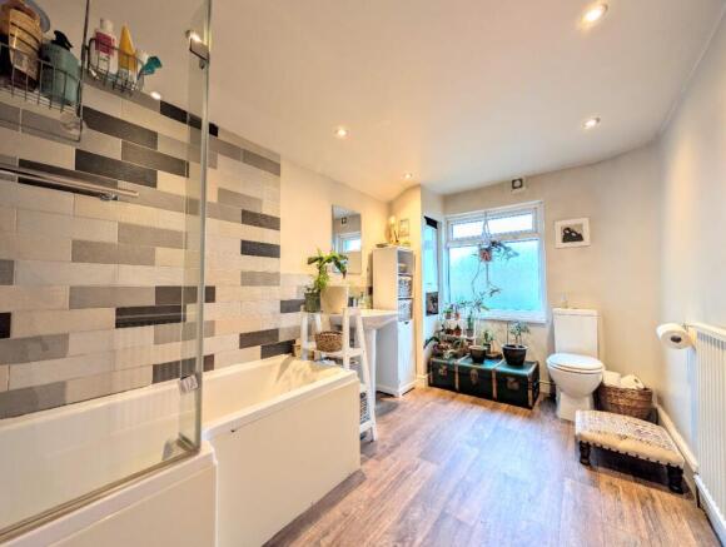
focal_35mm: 12
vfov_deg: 94.7
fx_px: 252
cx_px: 363
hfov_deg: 110.4
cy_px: 274
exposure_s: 1/100
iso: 107
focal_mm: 2.02
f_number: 1.7
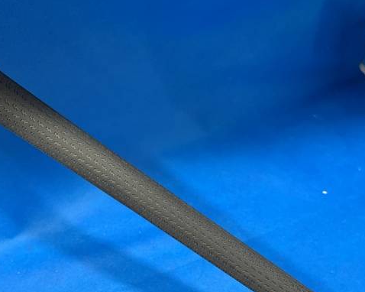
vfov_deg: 43.3
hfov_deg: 52.0
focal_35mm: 34
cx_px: 126
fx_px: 367
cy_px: 157
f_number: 1.8
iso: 320
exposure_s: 1/60
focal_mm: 4.25
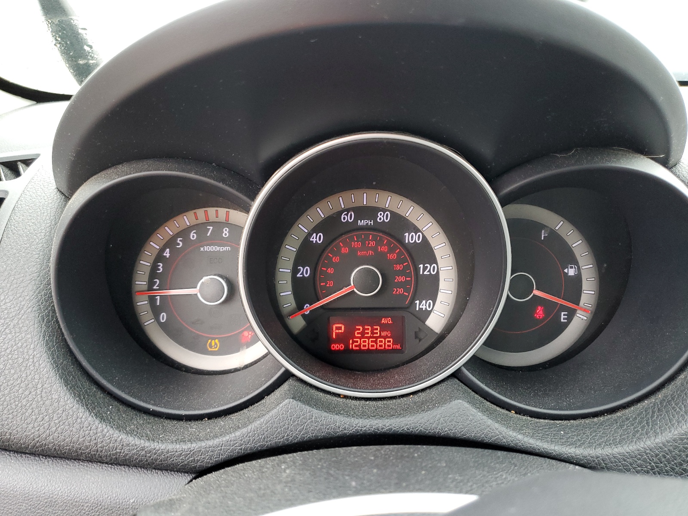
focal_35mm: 26
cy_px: 258
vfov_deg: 53.1
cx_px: 344
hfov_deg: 67.3
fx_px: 517
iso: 100
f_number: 1.5
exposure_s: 1/60.2
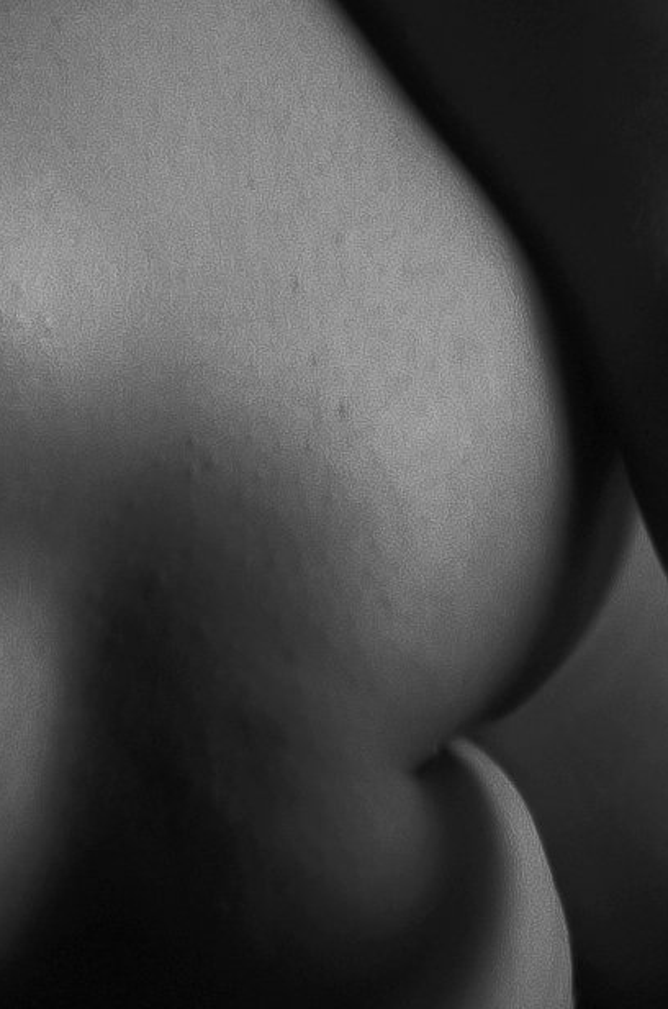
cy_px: -2634
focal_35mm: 660
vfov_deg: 3.0
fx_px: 18452
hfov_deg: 2.1
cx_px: 622
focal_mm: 55
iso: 100
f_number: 8
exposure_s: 1/125
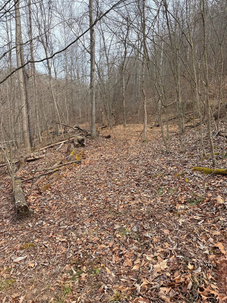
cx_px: 114
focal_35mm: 24
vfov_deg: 71.6
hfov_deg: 56.8
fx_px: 210
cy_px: 152
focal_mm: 6.76
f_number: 1.78
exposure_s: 1/1361
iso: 100
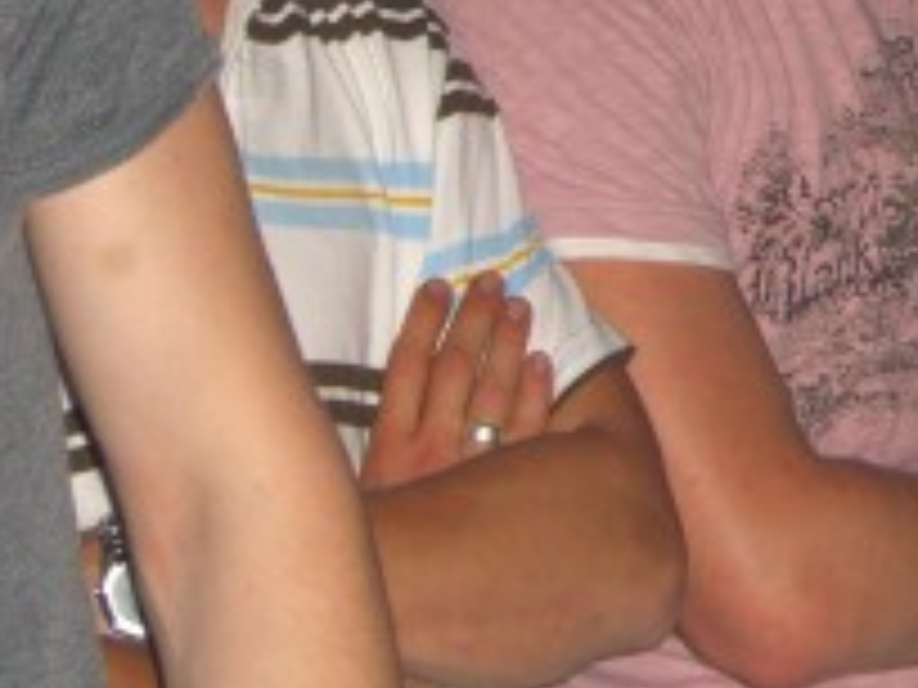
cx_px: 1170
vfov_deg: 8.7
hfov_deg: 11.5
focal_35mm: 168
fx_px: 4455
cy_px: -103
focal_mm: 11.8
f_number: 3.6
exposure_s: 1/60
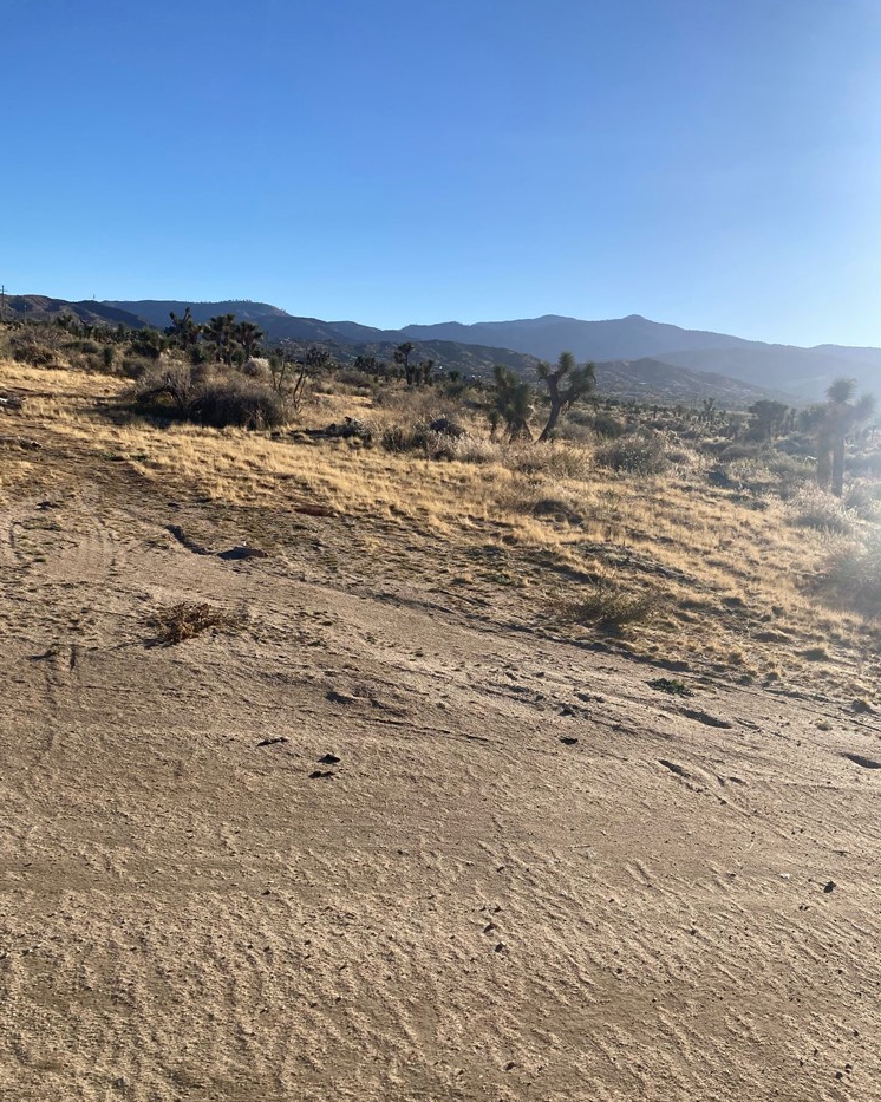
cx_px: 430
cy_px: 589
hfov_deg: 48.5
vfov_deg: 58.7
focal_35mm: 30
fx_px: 978
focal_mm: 3.99
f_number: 1.8
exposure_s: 1/2433
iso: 20
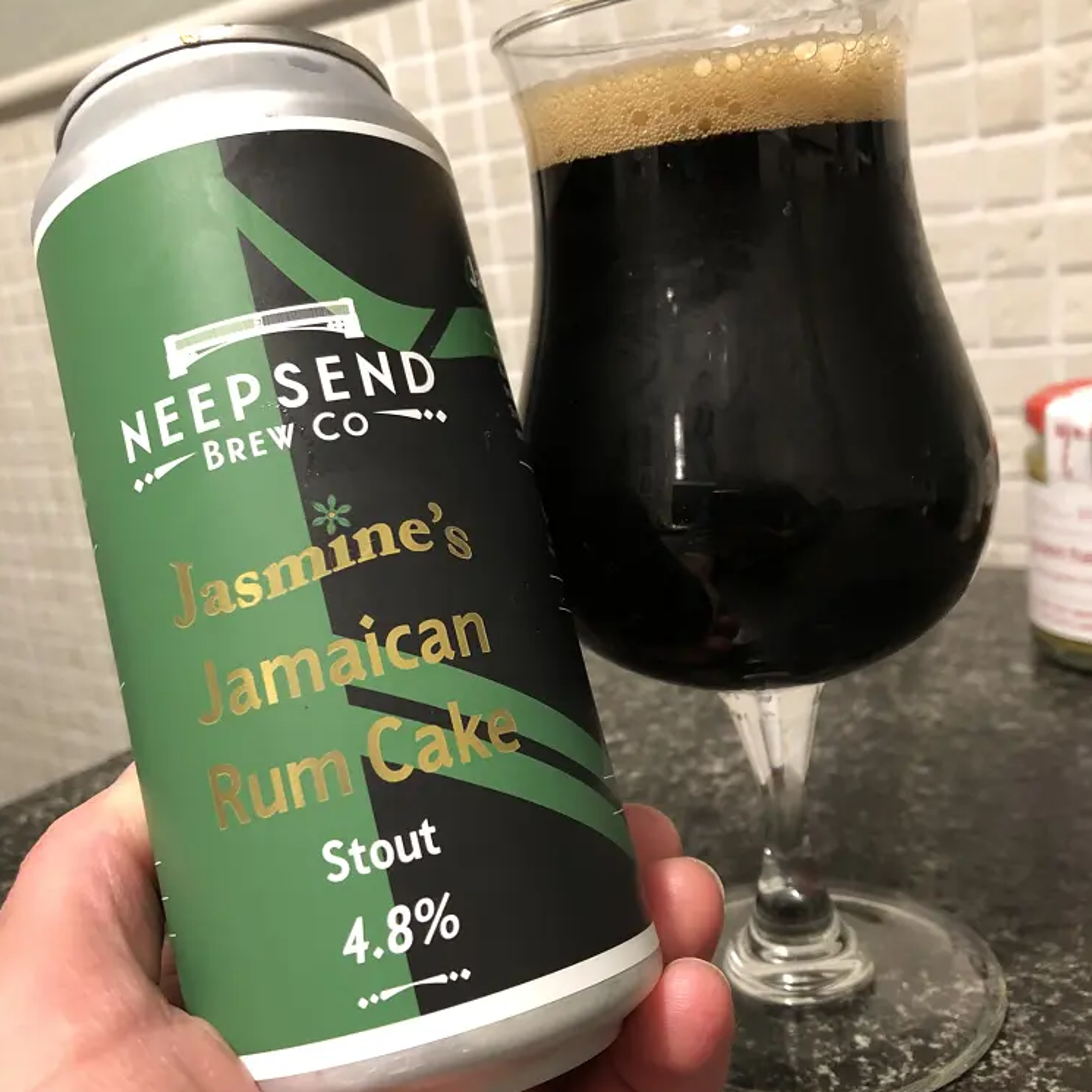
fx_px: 1213
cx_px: 547
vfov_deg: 48.4
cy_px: 563
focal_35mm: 34
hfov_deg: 48.5
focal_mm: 3.99
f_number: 1.8
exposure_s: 1/9
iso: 100
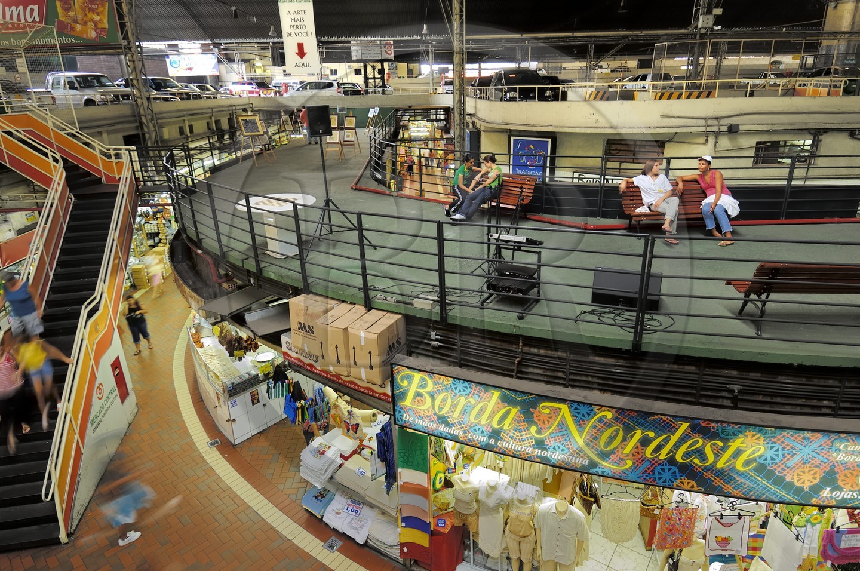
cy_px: 271
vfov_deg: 61.7
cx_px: 444
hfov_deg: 84.0
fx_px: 477
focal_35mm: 20
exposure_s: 1/3.33
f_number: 5
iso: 100
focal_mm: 12
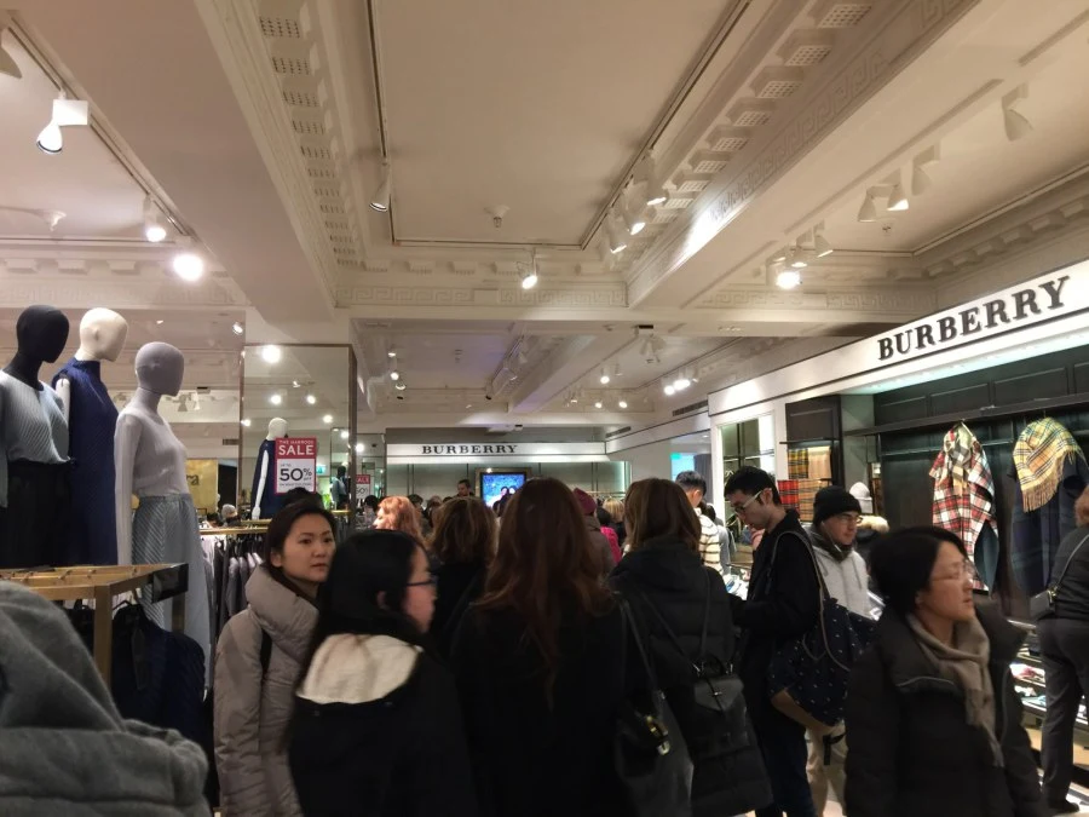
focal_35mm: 29
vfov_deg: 48.2
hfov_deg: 61.7
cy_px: 408
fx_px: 912
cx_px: 544
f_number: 2.2
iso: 64
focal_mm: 4.15
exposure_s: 1/17
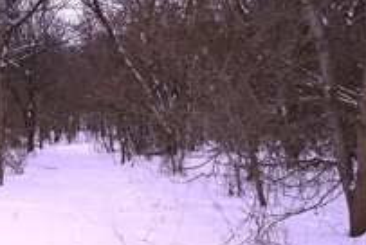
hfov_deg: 35.4
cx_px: 41
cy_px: 151
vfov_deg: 25.5
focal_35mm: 53
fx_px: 540
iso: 100
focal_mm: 24
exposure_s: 1/400
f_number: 7.1
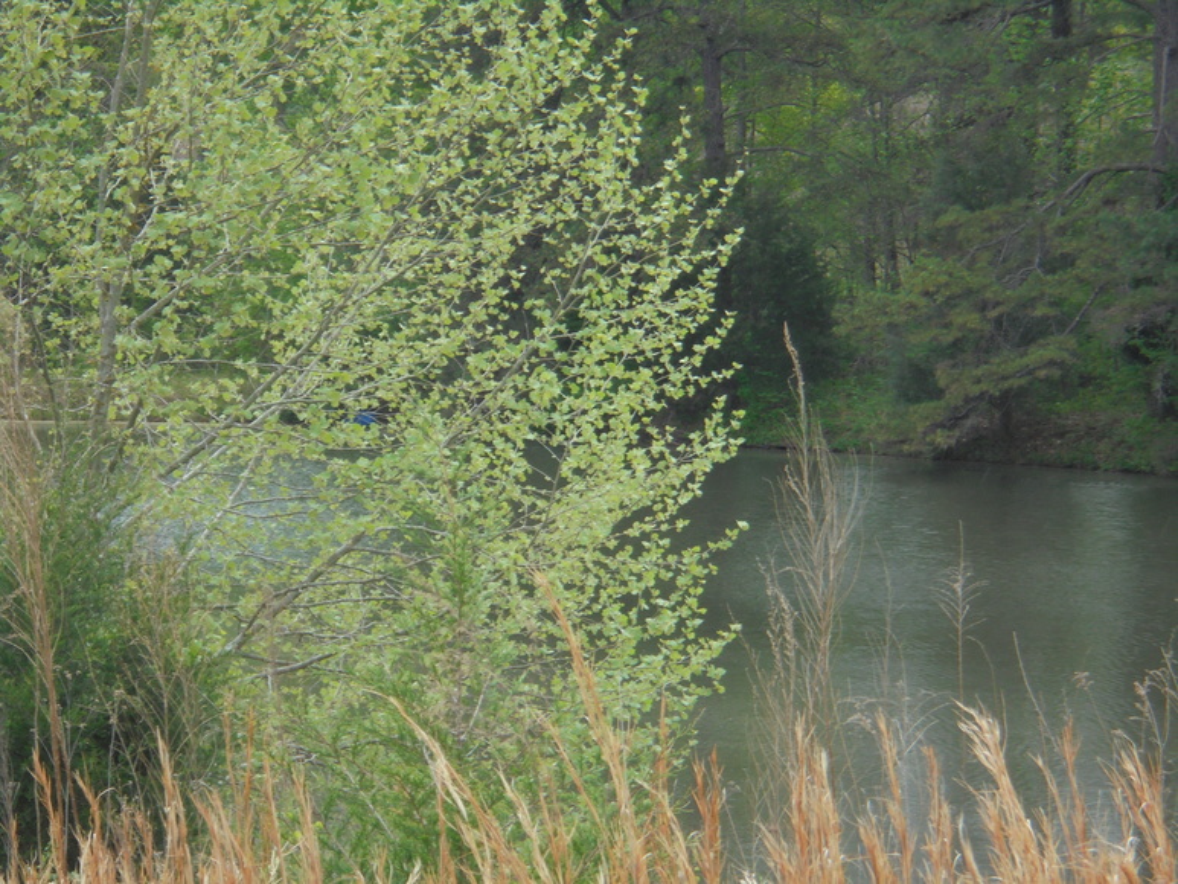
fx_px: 5310
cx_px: 589
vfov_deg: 9.5
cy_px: 442
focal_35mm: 156
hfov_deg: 12.7
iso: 100
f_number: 6.5
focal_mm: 27.6
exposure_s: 1/200
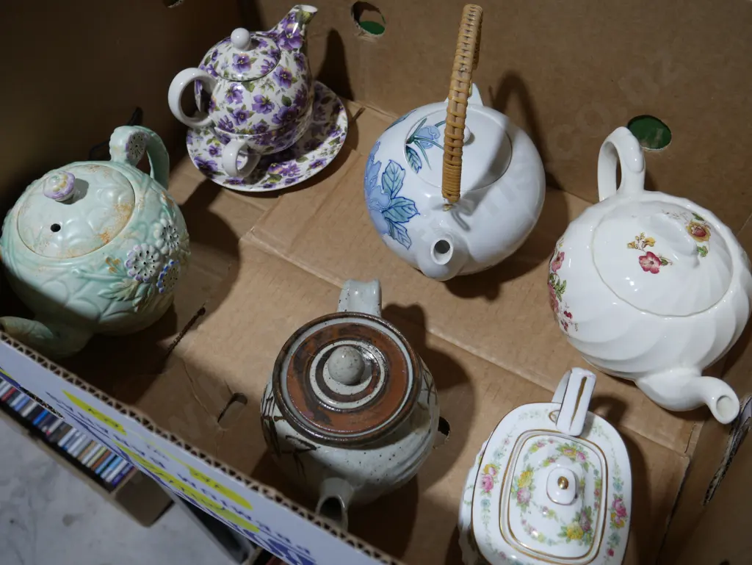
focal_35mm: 34
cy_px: 282
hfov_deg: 53.9
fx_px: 739
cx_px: 376
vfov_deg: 41.8
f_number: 4
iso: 200
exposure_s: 1/80
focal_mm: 17
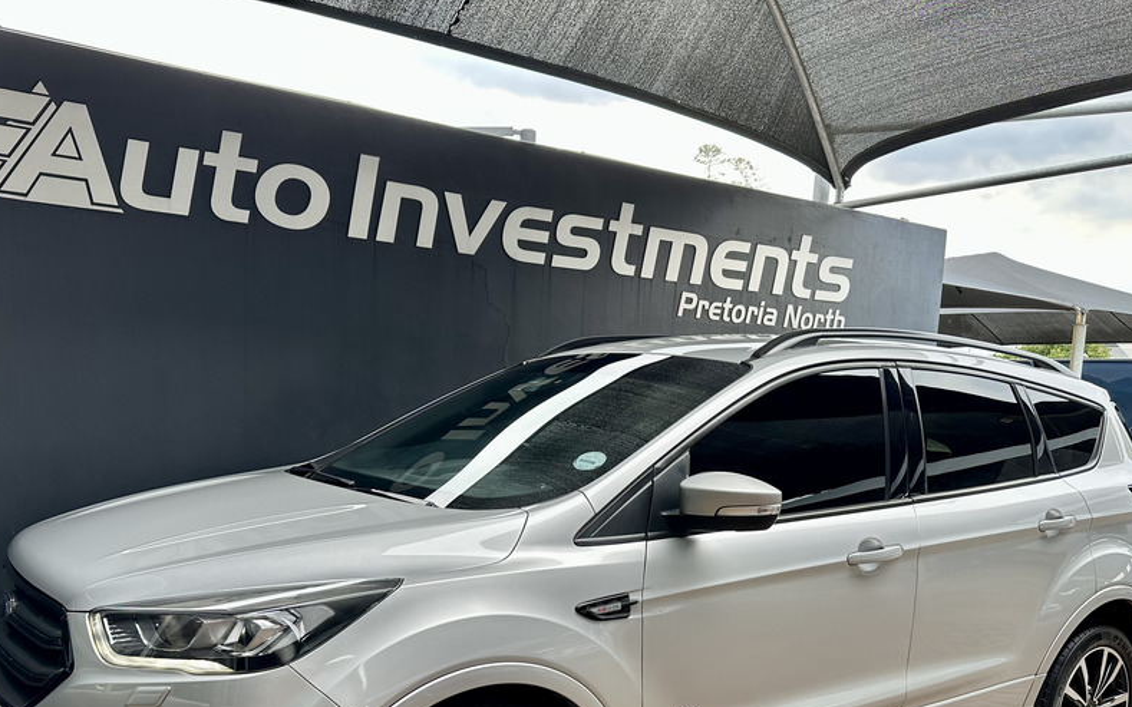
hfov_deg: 58.1
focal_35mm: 33
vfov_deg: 37.4
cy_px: 532
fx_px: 1018
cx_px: 531
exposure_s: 1/417
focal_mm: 6.86
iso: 80
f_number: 1.78
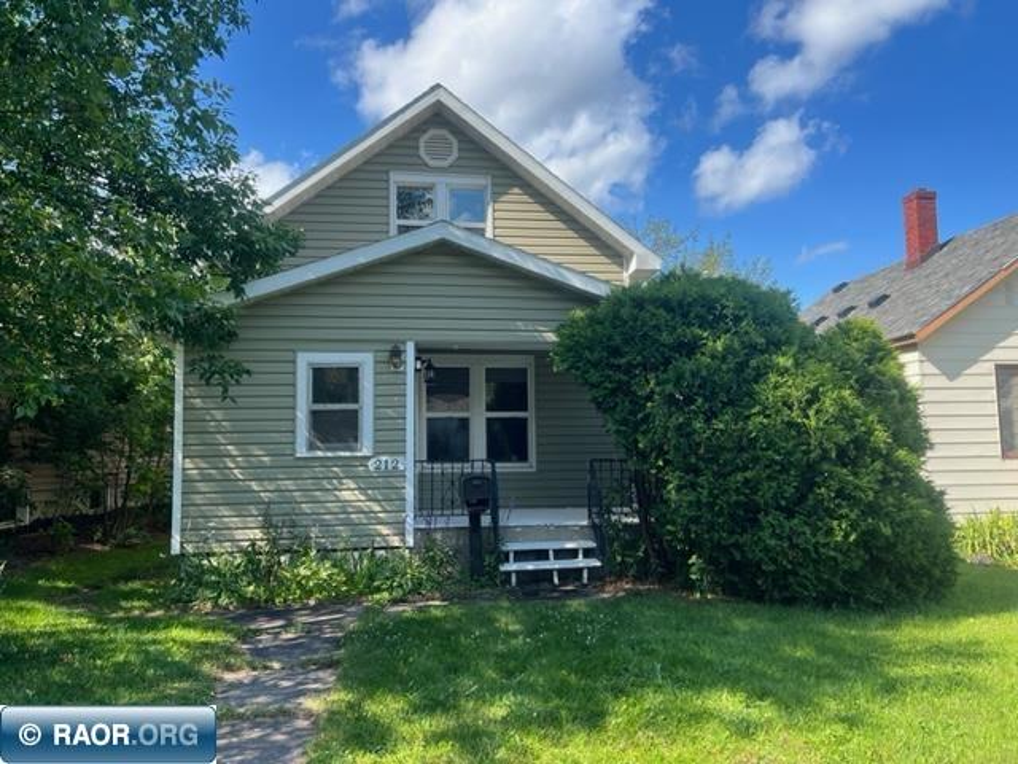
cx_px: 509
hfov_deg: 67.3
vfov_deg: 53.1
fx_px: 765
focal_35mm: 26
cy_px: 382
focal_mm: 5.7
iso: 50
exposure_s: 1/1395
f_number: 1.5
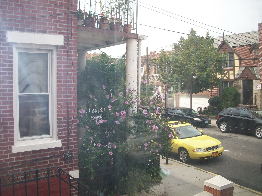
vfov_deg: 40.7
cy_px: 98
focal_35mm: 35
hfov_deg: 52.6
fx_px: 265
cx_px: 131
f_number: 3.1
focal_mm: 6.3
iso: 80
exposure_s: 1/500
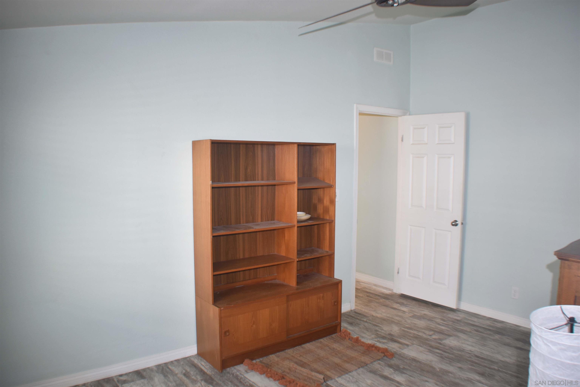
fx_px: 556
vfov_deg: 38.4
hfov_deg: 55.1
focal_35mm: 34
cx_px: 290
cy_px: 194
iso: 280
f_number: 3.8
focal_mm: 23
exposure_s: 1/40
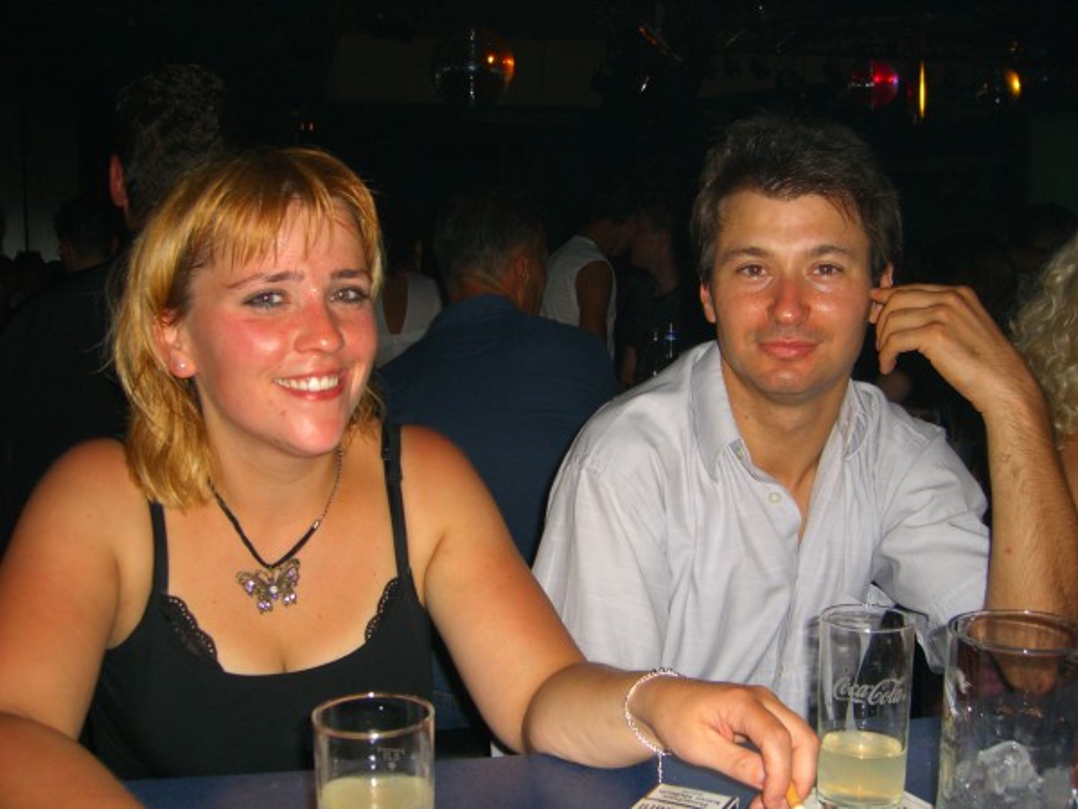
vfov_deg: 37.7
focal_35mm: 38
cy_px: 404
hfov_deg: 49.0
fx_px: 1183
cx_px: 539
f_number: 2.8
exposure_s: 1/60
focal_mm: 7.9
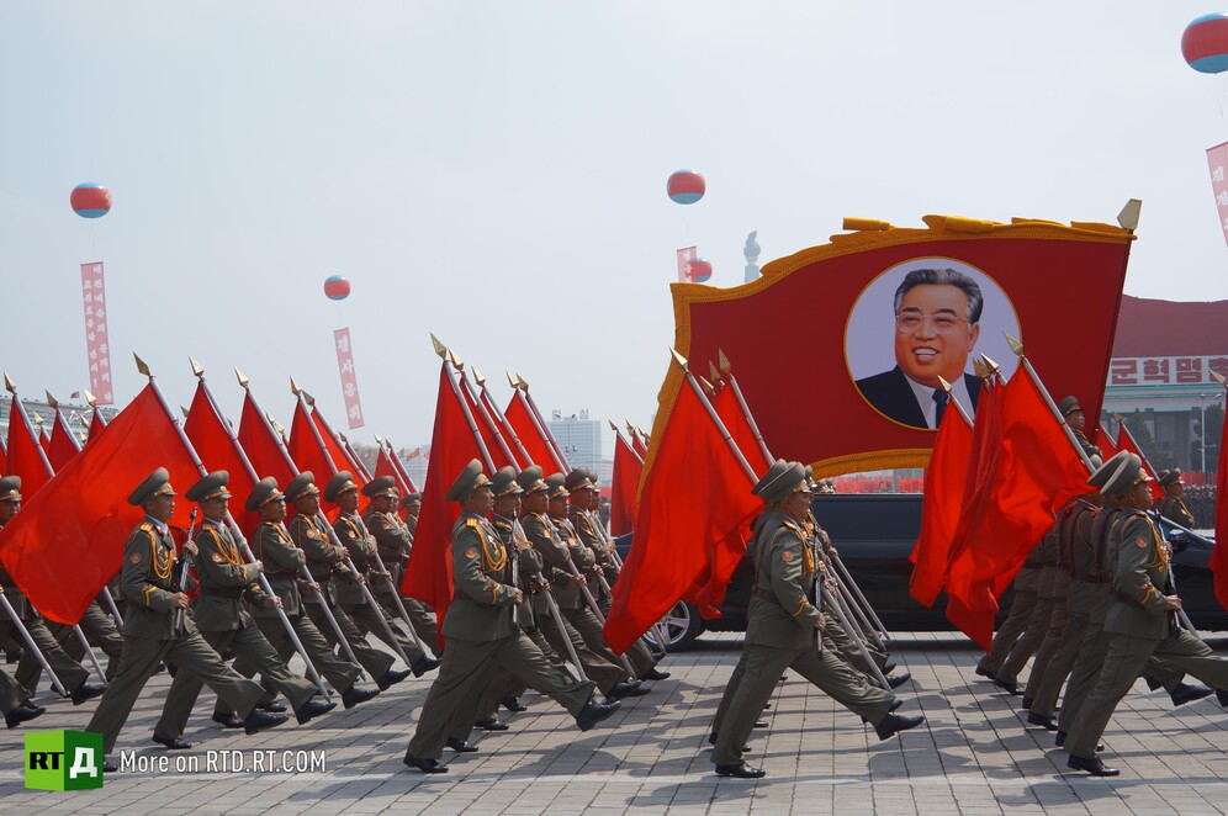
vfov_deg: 27.5
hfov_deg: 40.4
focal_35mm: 49
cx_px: 614
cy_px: 408
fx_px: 1670
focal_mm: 33
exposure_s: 1/800
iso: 100
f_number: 5.6
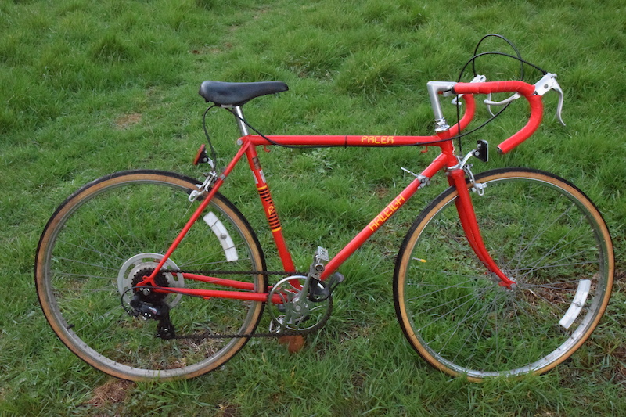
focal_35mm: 38
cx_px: 313
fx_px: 652
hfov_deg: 51.3
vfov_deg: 35.5
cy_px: 208
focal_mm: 25
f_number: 22
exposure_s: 1/15
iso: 12800
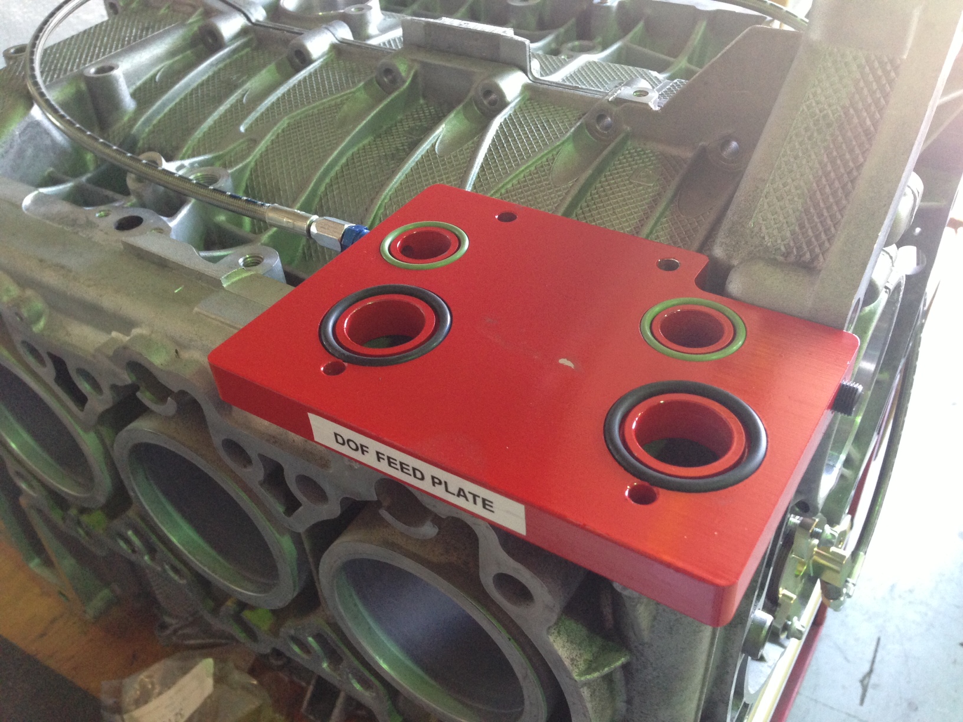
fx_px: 918
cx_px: 482
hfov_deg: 55.4
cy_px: 361
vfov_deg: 42.9
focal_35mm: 33
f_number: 2.4
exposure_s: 1/20
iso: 200
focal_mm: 4.13
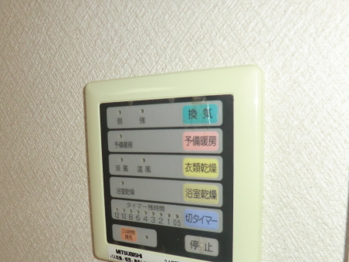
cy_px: 184
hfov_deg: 54.0
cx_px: 173
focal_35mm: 34
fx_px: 343
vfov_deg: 41.0
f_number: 3.2
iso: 200
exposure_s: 1/60
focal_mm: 4.3
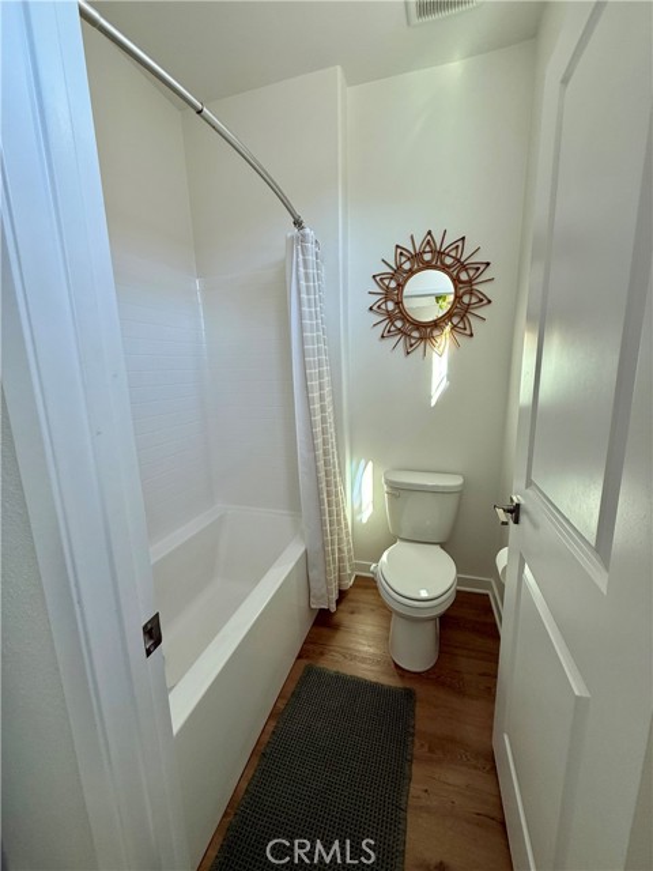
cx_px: 326
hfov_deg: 85.7
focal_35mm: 14
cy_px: 436
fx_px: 352
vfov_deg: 102.1
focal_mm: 2.22
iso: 100
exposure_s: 1/99
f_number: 2.2
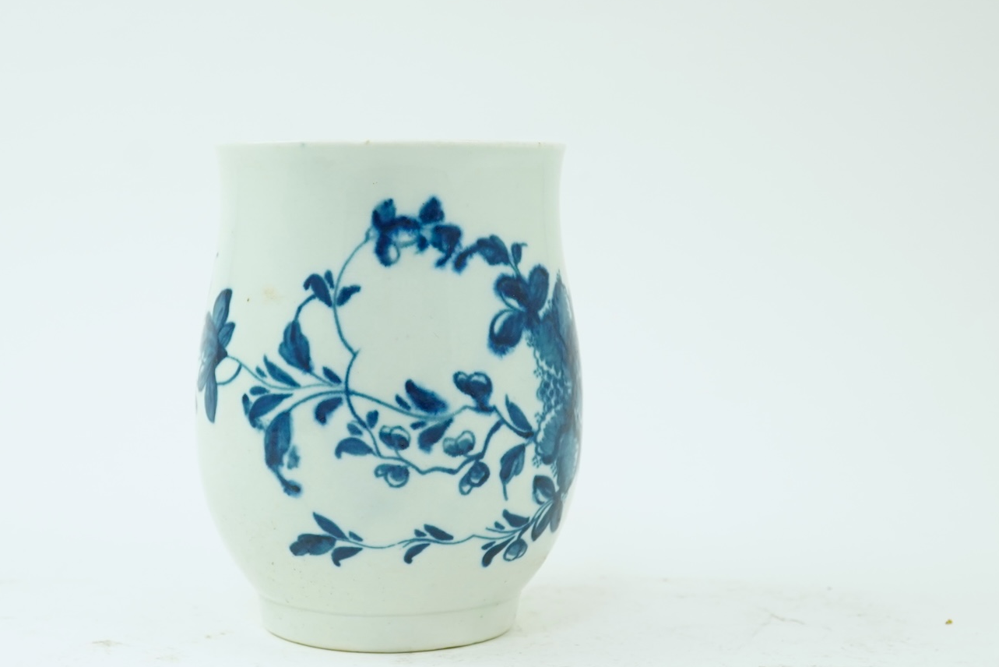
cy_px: 337
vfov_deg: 19.7
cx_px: 403
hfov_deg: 29.2
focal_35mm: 69
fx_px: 1915
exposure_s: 1/50
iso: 640
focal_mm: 30
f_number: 10
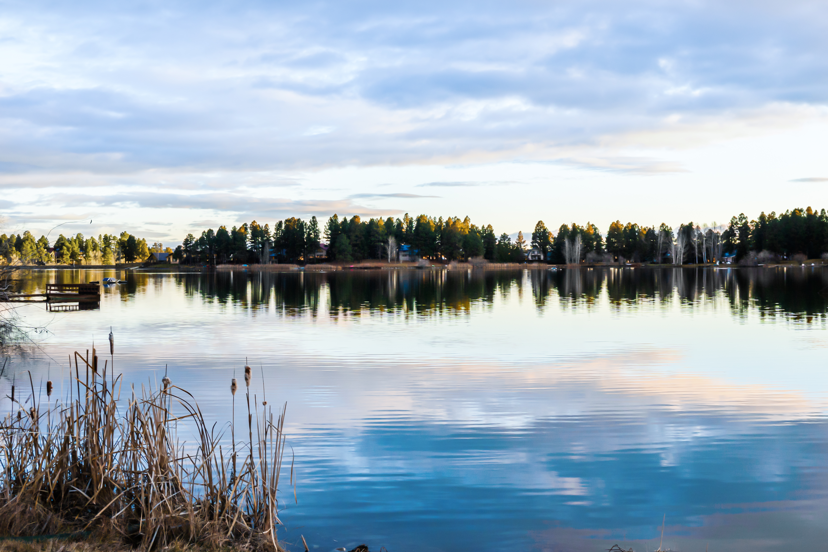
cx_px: 414
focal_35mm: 52
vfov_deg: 26.0
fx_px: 1196
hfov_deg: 38.2
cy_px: 276
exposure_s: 1/100
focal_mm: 35
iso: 320
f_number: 9
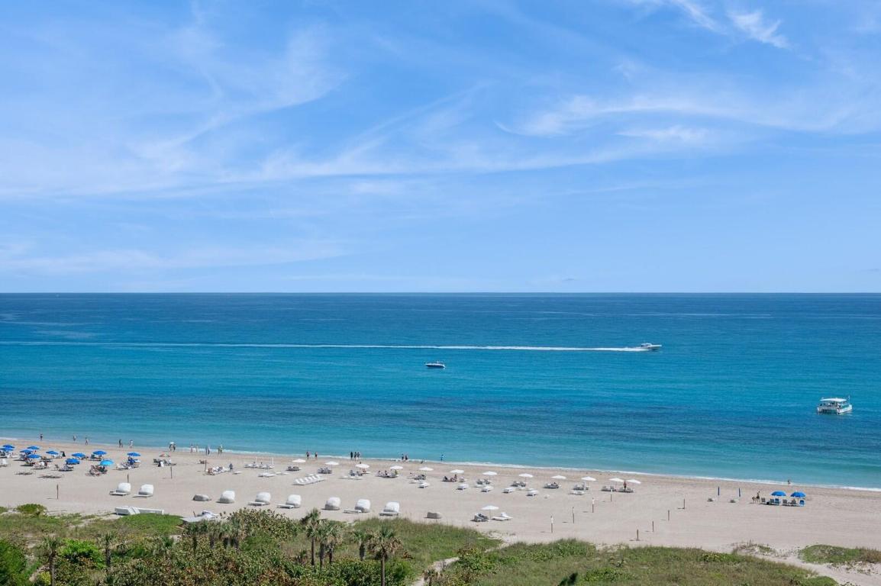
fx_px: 1174
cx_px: 440
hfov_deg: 41.1
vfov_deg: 28.0
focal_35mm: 48
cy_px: 293
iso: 100
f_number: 11
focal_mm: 48
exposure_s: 1/400
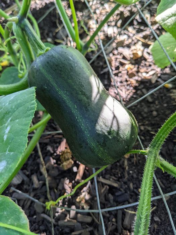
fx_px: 183
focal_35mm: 27
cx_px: 88
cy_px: 118
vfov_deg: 65.3
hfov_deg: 51.4
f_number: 1.73
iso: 48
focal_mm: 4.38
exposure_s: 1/155
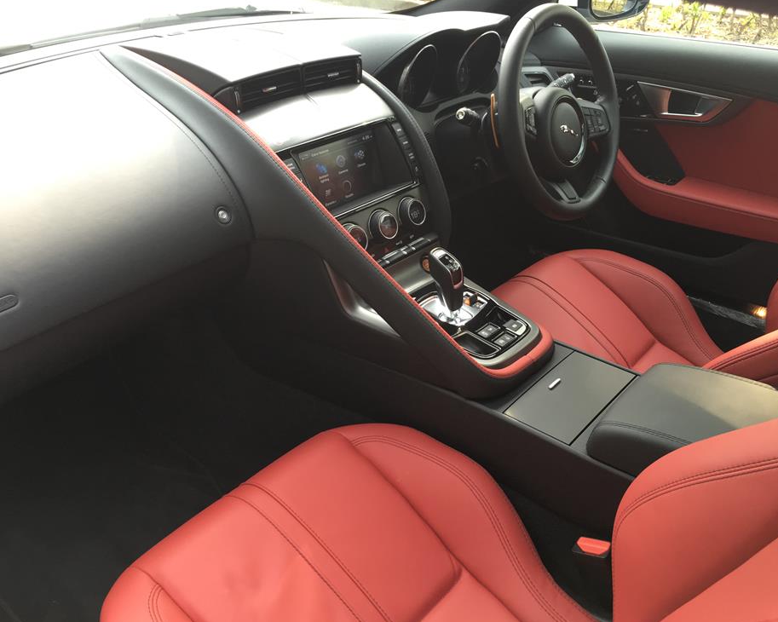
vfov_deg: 47.1
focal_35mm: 31
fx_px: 714
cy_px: 312
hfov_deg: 57.1
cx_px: 412
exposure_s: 1/100
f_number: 2.2
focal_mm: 4.15
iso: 40
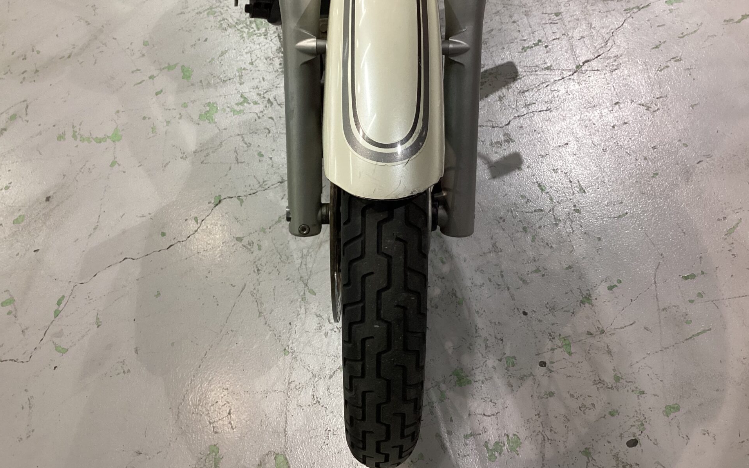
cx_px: 375
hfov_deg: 58.1
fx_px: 674
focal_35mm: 33
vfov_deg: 38.2
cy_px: 188
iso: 100
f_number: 2.4
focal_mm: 3.3
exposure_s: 1/60
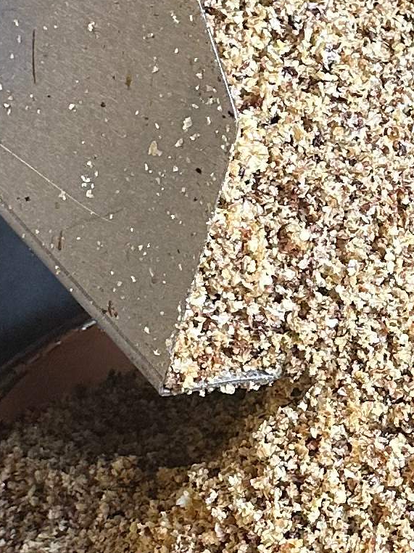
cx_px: 507
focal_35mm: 127
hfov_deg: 11.4
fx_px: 2026
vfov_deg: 15.5
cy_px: 306
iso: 250
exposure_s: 1/61
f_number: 1.78
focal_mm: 6.86
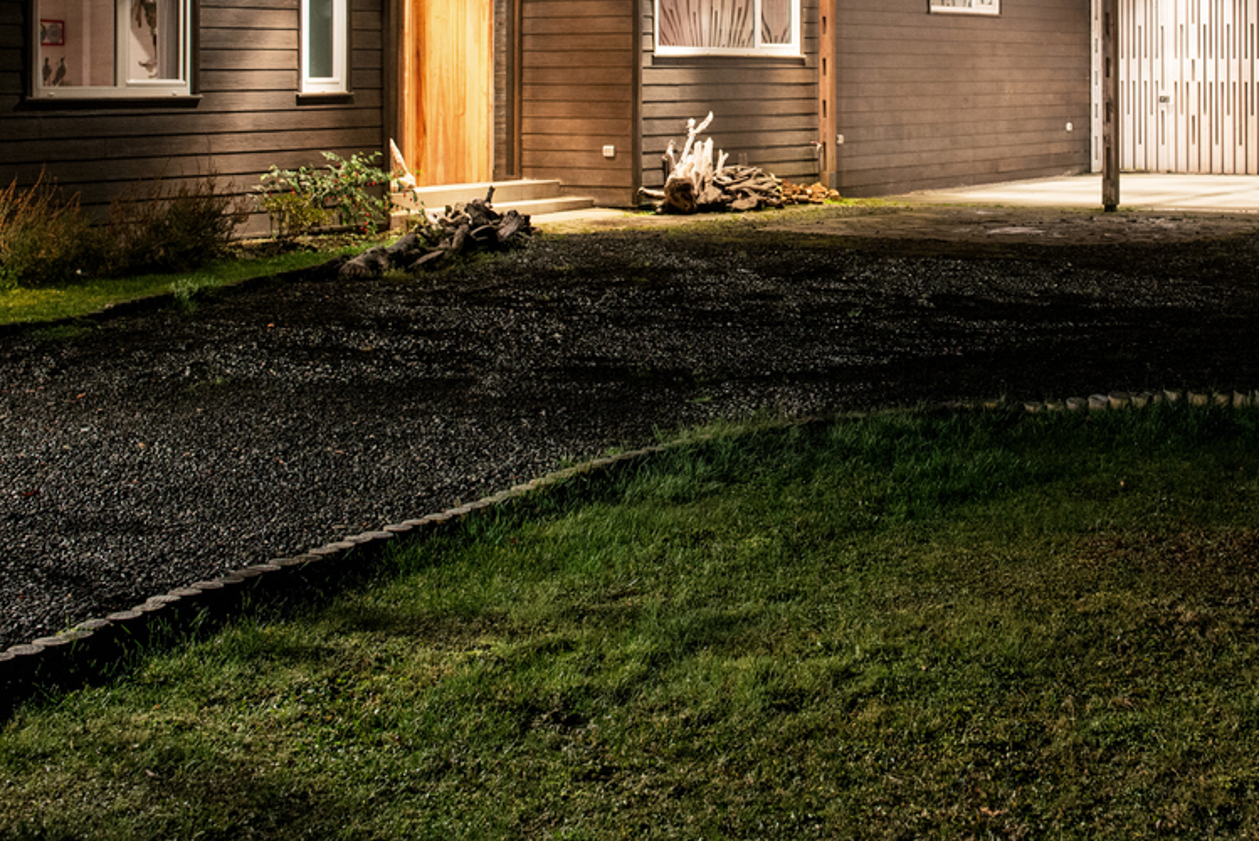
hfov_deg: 31.2
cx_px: 810
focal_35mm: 64
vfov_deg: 20.7
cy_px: 42
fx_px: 2239
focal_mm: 32
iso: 1250
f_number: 4.5
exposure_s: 1/2.5
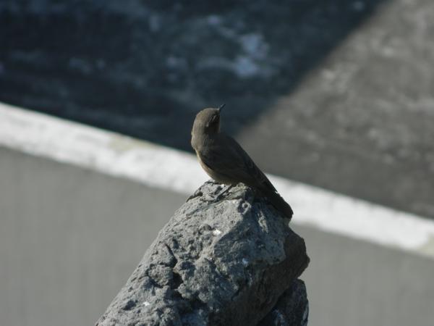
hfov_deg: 3.8
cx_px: 217
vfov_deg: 2.8
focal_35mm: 525
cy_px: 163
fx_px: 6582
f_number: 5.8
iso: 80
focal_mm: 94.5
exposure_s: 1/320
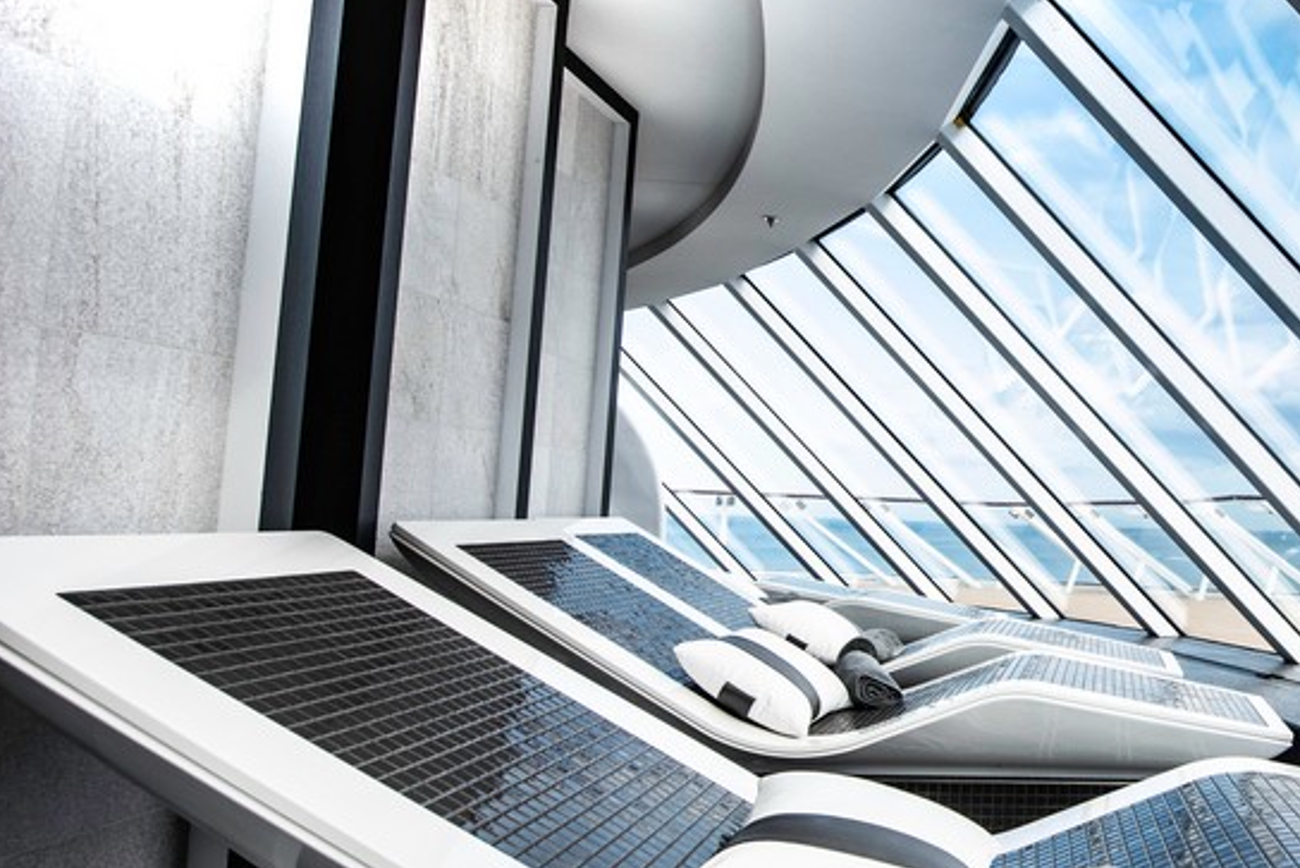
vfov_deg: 41.1
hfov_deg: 50.7
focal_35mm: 32
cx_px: 1212
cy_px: 444
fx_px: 1156
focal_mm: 17
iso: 400
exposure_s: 1/100
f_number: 7.1
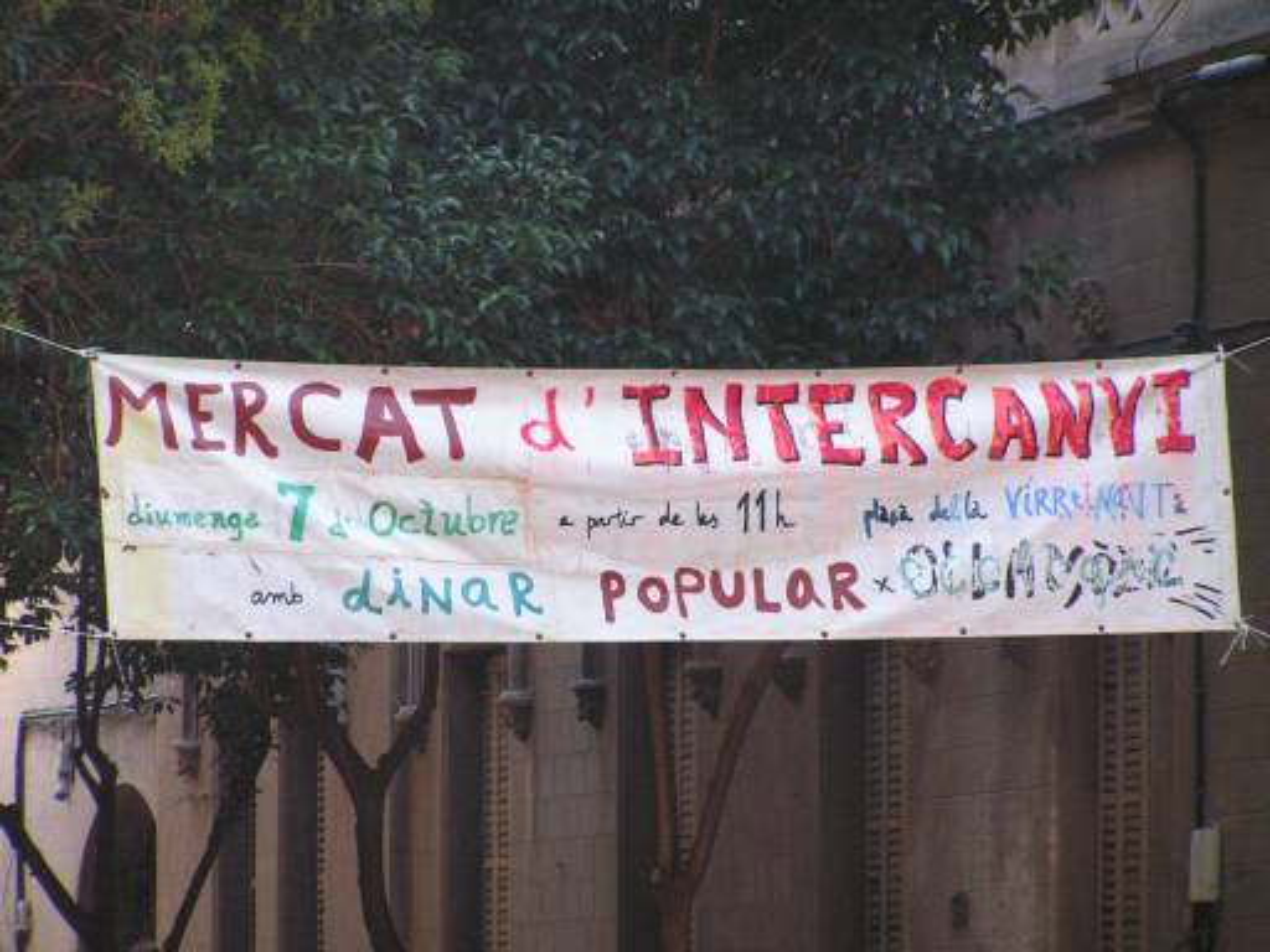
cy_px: 476
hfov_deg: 7.1
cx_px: 635
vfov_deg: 5.3
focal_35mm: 279
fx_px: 10236
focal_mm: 46.3
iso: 160
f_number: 3.2
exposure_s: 1/320
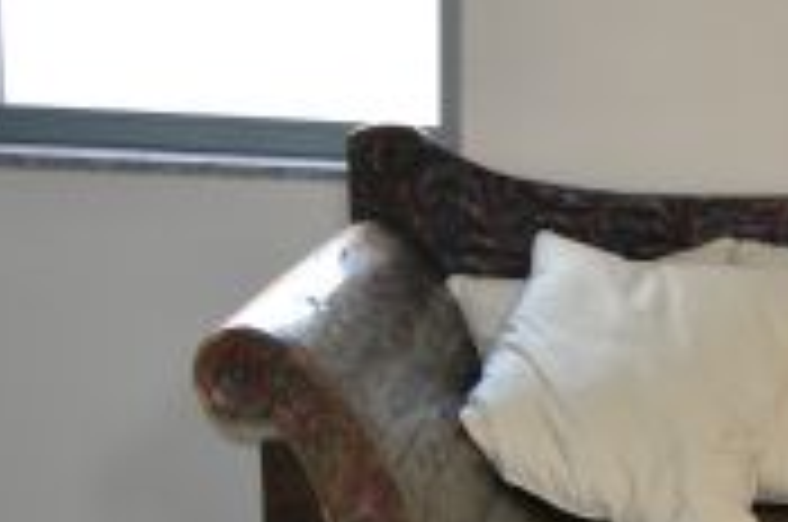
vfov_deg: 16.0
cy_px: 374
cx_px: 995
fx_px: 1857
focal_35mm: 85
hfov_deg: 21.8
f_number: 3.5
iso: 1100
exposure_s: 1/60
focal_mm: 22
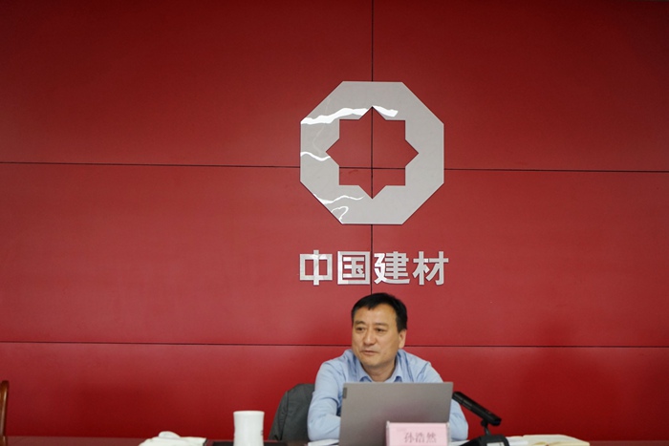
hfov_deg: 35.0
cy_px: 223
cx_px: 334
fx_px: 1059
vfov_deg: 23.8
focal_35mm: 57
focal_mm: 57
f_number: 4
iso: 1600
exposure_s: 1/160
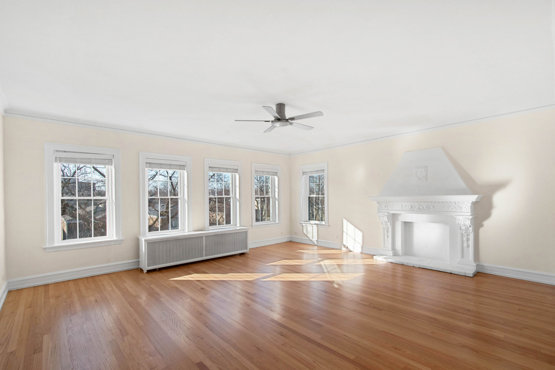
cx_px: 278
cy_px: 185
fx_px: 231
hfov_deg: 100.4
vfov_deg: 77.3
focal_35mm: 15
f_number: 9
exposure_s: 1/80
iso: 400
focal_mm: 10
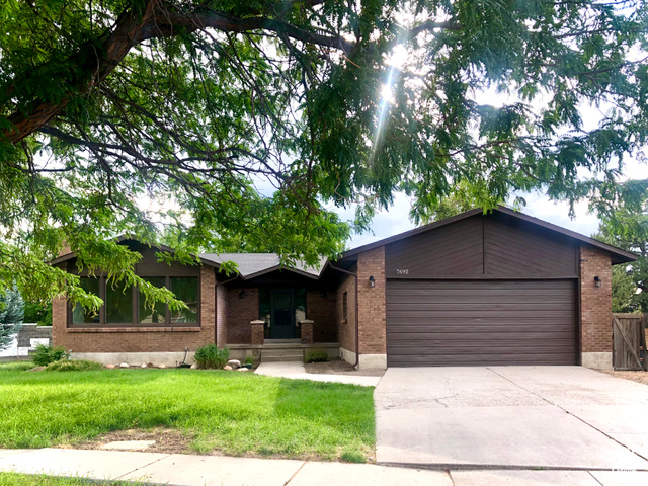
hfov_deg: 63.4
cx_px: 324
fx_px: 524
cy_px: 243
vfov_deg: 49.7
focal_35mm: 28
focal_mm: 4
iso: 20
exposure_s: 1/168
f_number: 1.8
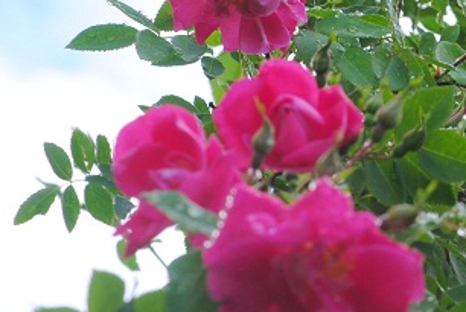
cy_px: 49
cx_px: 582
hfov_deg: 5.0
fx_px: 5332
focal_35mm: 411
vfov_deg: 3.4
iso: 200
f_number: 11
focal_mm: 105
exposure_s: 1/50
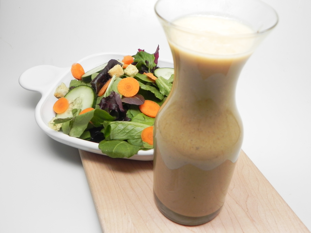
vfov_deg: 42.9
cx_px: 156
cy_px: 116
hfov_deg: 55.4
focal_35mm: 33
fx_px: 296
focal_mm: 5.9
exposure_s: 1/40.5
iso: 160
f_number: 2.8
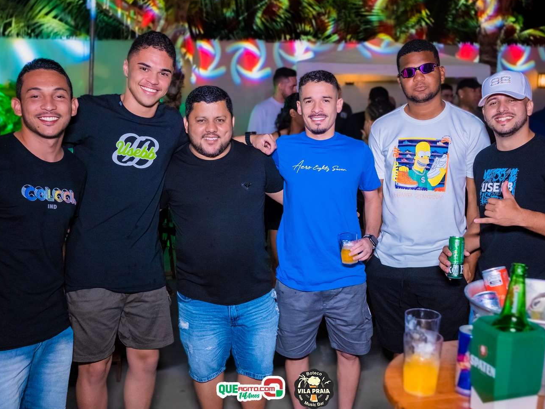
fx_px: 630
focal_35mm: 40
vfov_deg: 36.0
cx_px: 277
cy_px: 207
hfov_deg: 46.8
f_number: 2.8
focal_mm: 24
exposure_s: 1/200
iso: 2500
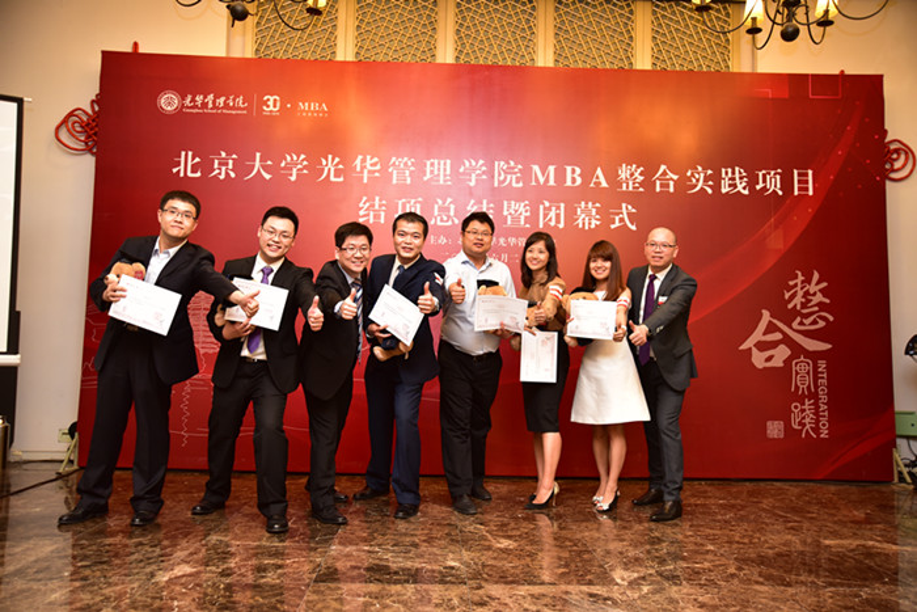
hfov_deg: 58.7
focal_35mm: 32
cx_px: 458
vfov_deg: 41.1
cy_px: 306
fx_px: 815
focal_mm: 32
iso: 1600
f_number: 4
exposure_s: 1/125
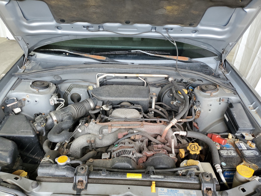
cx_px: 130
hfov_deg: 67.3
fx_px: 196
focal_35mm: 26
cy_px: 98
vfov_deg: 53.1
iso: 83
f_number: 1.5
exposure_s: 1/120
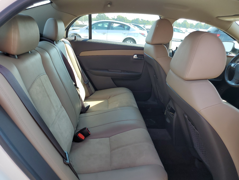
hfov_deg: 67.3
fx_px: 180
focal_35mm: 26
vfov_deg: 53.1
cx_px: 120
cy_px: 90
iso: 50
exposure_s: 1/435
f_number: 1.5
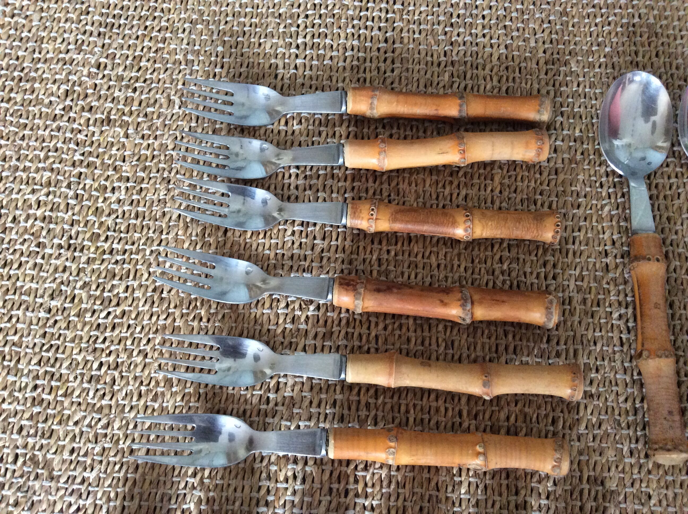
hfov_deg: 56.9
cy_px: 257
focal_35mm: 32
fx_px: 635
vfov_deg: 44.1
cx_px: 344
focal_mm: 3.3
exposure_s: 1/25
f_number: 2.4
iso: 250
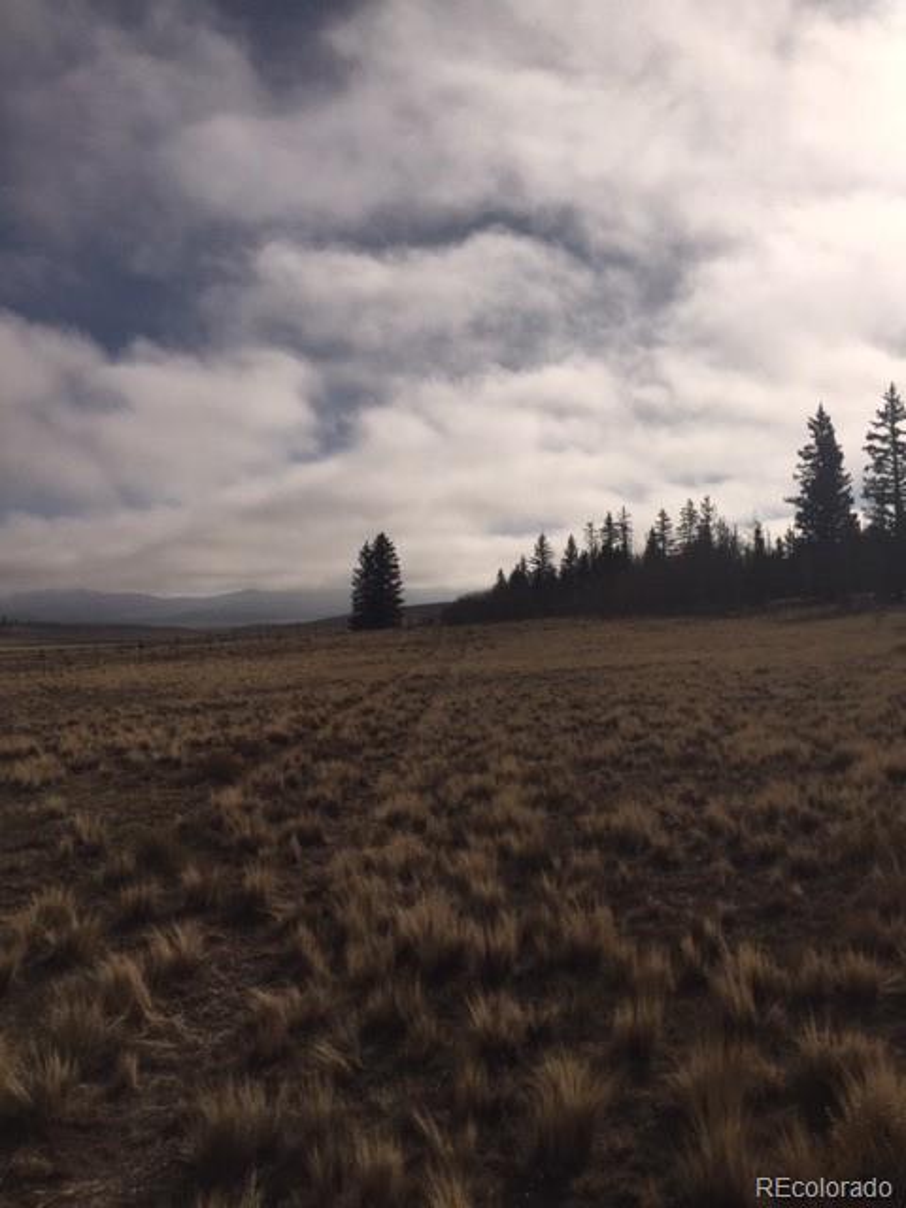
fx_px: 1012
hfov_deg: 48.2
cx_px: 453
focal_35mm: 29
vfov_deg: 61.7
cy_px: 604
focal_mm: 4.15
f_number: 2.2
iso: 32
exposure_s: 1/13333
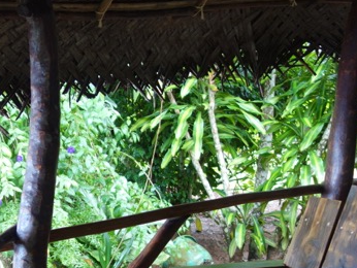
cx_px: 43
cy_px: 206
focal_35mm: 70
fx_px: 722
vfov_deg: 20.8
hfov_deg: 26.9
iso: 125
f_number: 1.8
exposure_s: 1/50
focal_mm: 10.4
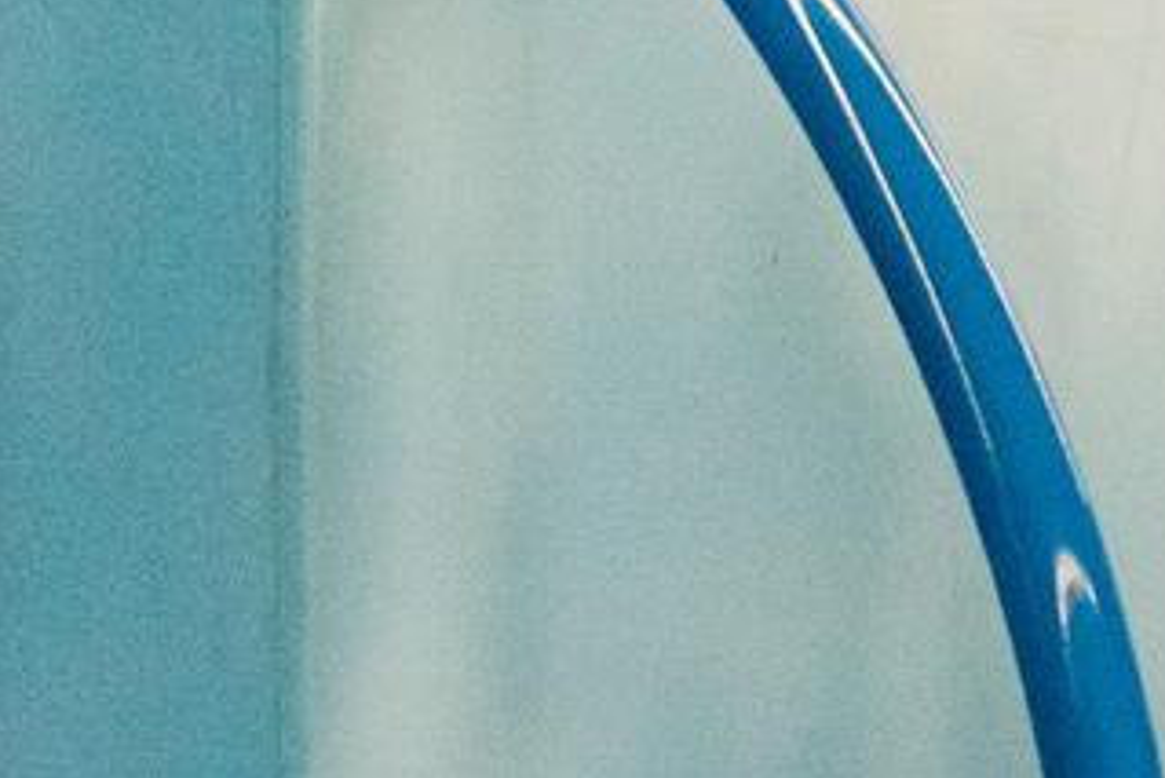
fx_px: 5601
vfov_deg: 7.9
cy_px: 550
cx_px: 3959
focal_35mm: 173
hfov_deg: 8.7
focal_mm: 24
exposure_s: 1/250
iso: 3200
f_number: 2.8
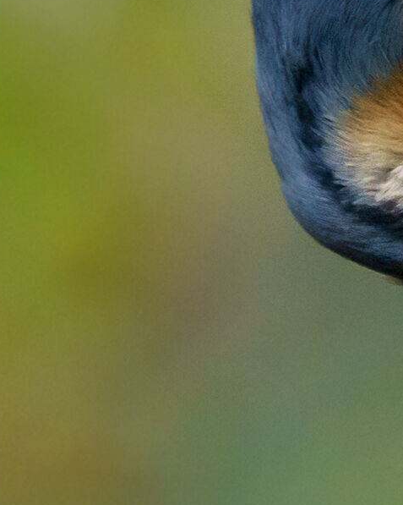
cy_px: -121
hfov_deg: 0.7
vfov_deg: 0.9
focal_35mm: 2114
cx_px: 624
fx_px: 31542
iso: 6400
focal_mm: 560
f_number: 8
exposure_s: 1/3200
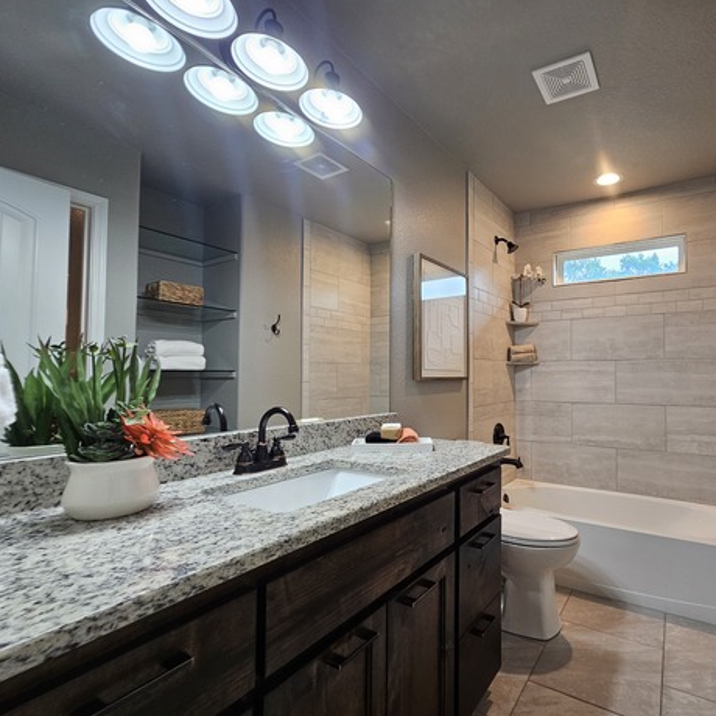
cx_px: 456
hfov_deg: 85.4
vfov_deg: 87.4
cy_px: 360
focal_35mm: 16
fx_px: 374
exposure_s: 1/60
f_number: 2.2
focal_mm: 2.2
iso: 160
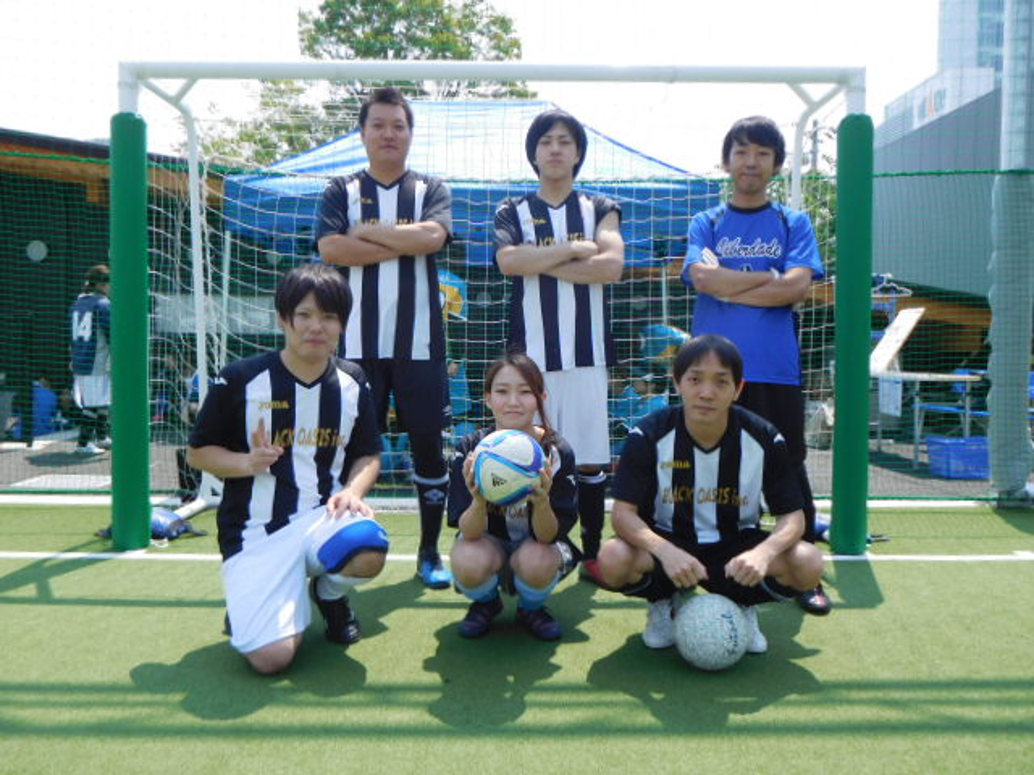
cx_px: 517
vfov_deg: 44.2
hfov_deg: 56.8
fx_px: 956
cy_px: 388
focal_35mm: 32
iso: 125
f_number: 3.6
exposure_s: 1/640
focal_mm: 5.7
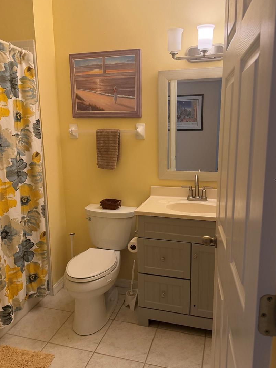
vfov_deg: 65.3
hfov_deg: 51.3
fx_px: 287
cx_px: 144
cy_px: 180
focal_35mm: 27
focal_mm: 6.76
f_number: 1.78
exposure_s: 1/122
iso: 200
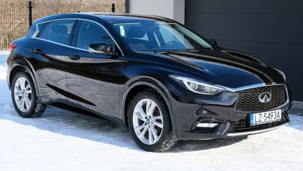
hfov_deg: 29.7
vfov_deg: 17.0
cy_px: 81
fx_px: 571
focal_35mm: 71
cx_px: 152
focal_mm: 44.4
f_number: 5.6
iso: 320
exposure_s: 1/640
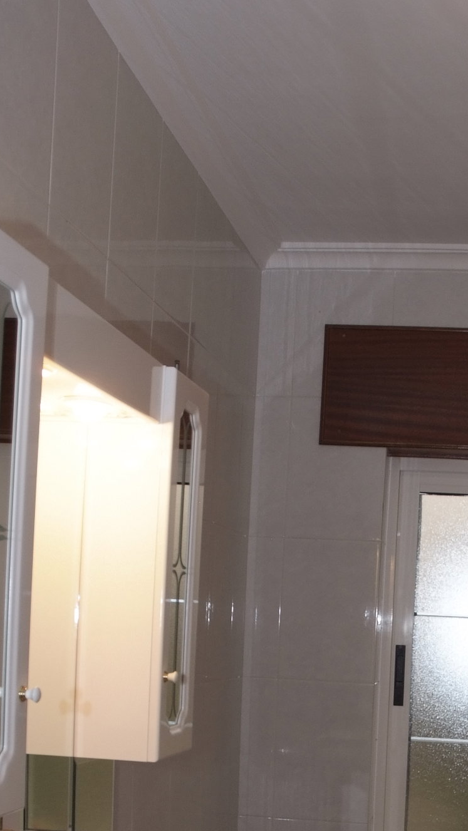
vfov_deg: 38.3
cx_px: 402
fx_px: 1124
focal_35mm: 51
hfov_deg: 23.0
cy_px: 718
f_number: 5.6
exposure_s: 1/60
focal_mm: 18
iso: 400
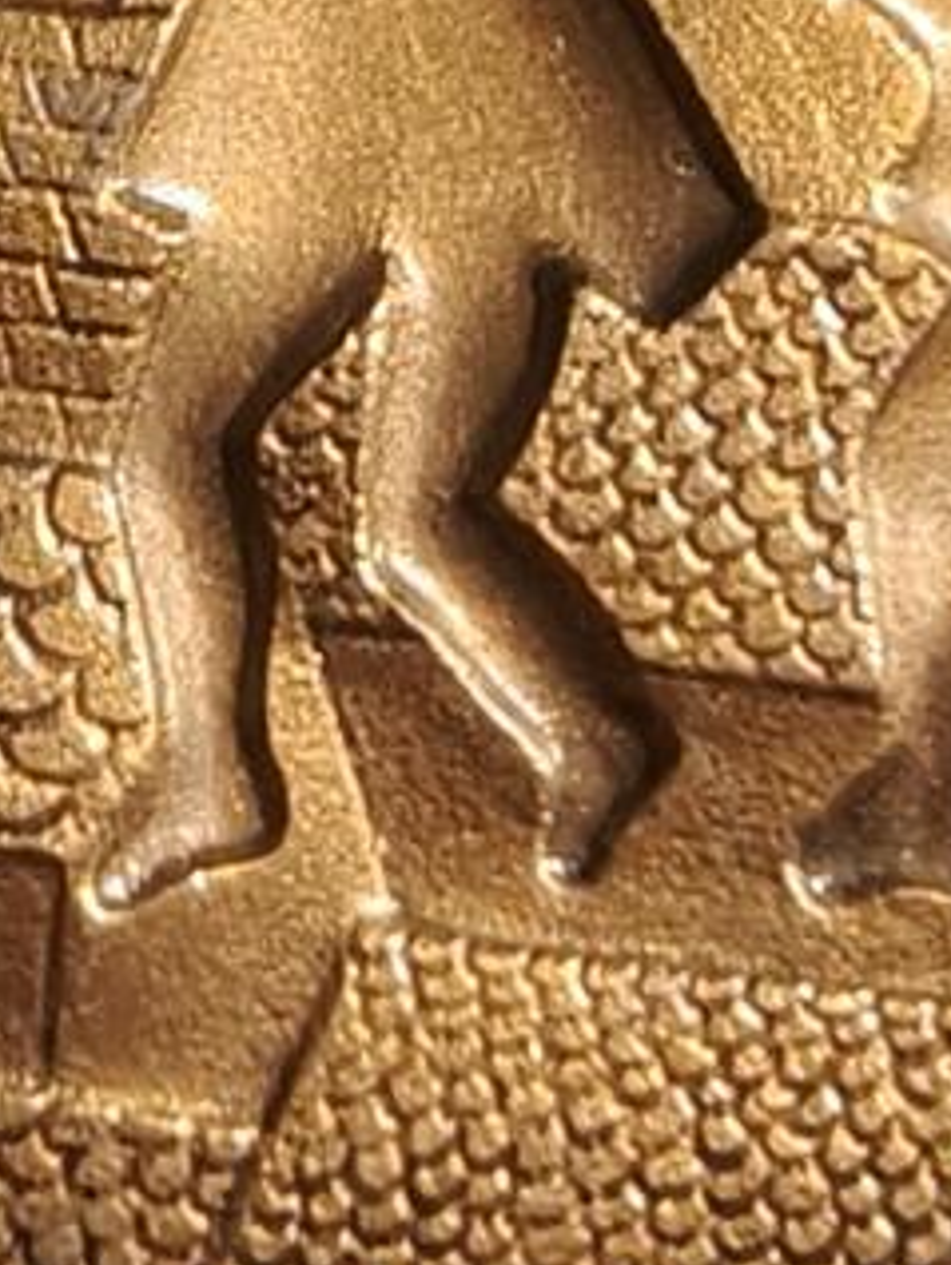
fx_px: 4756
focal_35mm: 130
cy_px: 318
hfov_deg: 11.4
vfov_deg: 15.1
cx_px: 497
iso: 160
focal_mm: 2.32
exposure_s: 1/64.9
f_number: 2
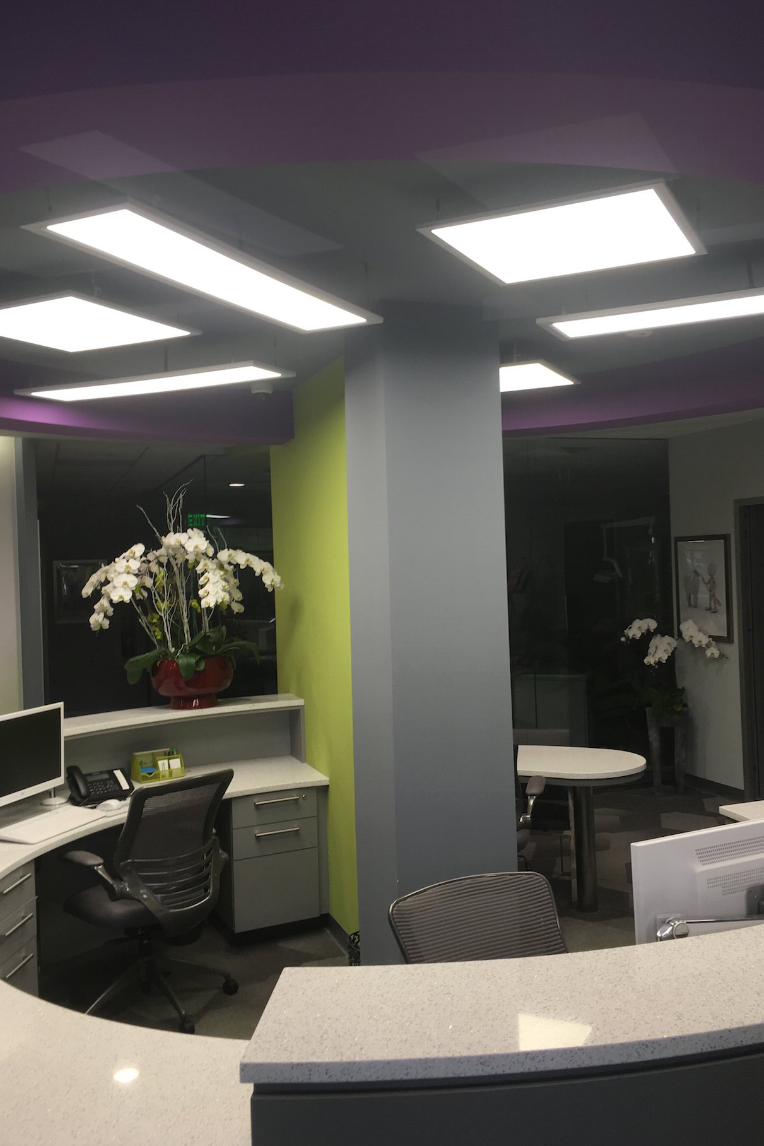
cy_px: 566
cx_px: 421
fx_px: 987
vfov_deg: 60.3
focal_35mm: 31
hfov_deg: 42.3
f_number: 2.2
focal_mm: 4.15
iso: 25
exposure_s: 1/40
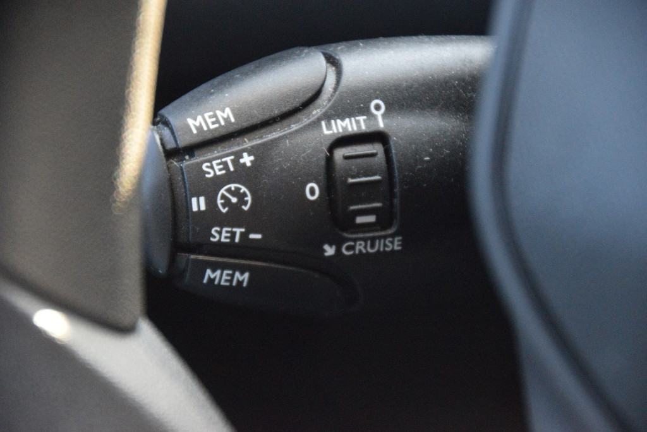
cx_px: 324
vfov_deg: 4.6
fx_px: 5392
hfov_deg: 6.9
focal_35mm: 300
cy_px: 216
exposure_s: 1/500
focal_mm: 200
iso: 6400
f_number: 6.3
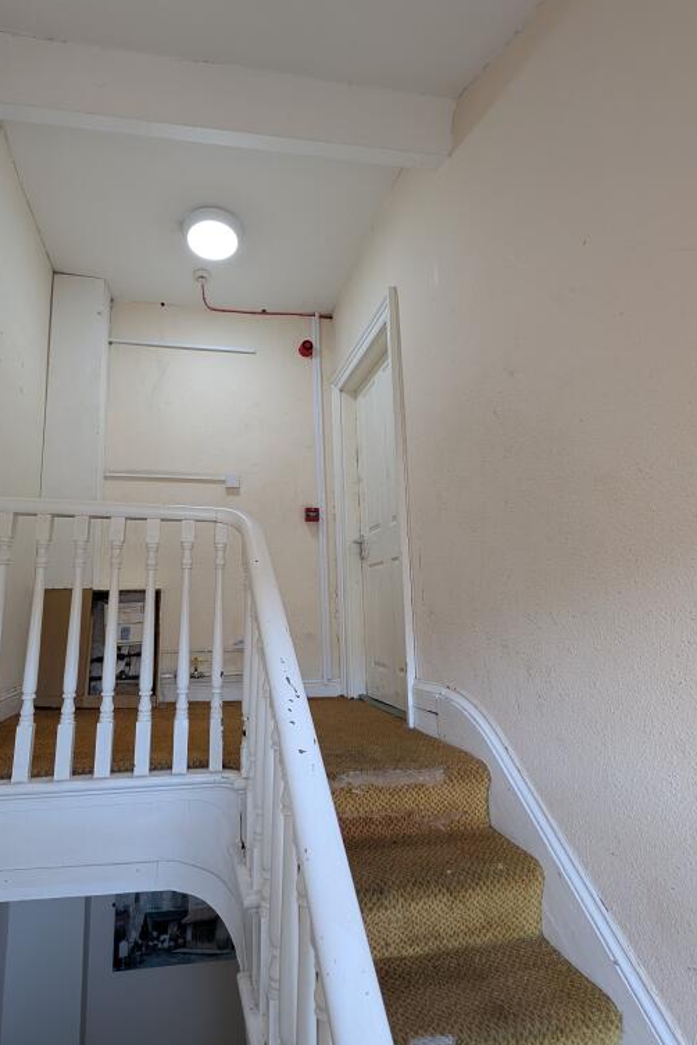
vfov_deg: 93.3
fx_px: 494
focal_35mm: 17
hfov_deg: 69.8
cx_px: 280
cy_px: 525
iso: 149
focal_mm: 2.23
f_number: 1.95
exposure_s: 1/100
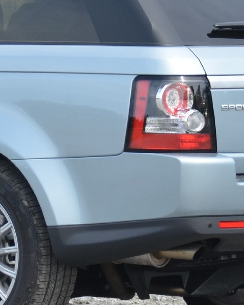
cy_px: 52
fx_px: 4916
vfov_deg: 3.5
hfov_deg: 2.8
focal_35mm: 545
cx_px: -52
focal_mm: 95
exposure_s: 1/1000
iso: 500
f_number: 5.3
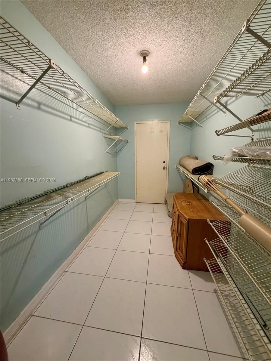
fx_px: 146
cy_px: 180
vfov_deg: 102.1
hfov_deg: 85.7
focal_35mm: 14
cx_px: 136
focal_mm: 2.22
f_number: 2.2
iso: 320
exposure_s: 1/60
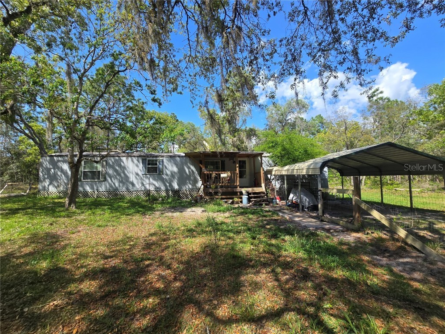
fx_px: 167
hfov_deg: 106.2
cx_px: 222
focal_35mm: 13
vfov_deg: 89.9
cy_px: 167
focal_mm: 2.2
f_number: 2.2
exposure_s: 1/1050
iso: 50
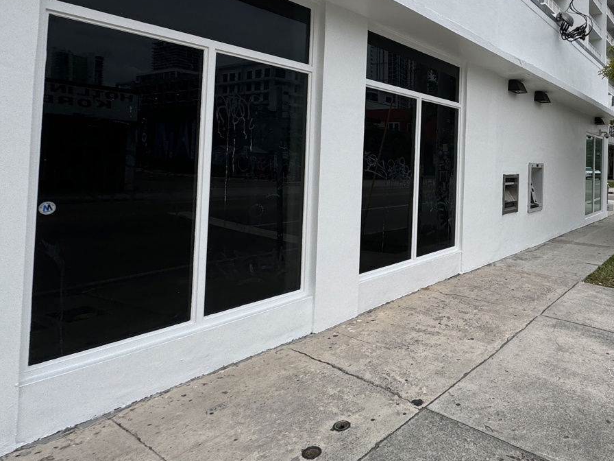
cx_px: 482
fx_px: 443
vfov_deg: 53.7
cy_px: 150
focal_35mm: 25
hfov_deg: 64.0
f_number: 2.2
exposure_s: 1/144
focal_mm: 2.22
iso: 40
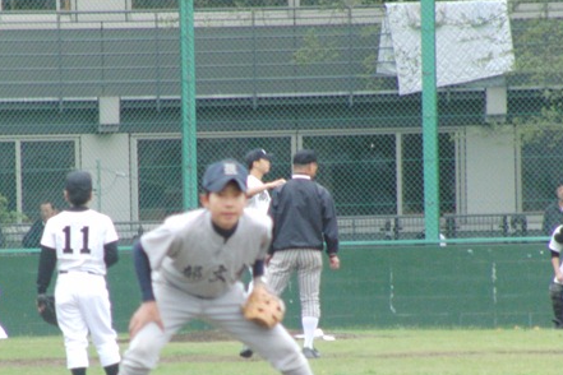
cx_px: 232
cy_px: 240
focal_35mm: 785
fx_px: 12276
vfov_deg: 1.8
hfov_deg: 2.6
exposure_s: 1/320
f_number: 4.5
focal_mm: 92
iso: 400
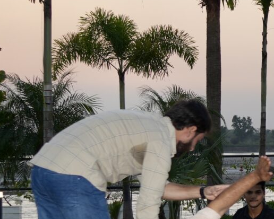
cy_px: 148
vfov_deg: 9.5
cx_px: 493
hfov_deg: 11.0
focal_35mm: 163
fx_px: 1322
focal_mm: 35
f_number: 4
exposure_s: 1/60
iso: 100
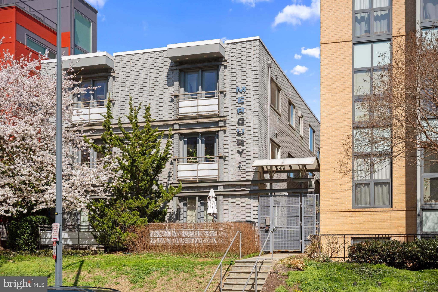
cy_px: 146
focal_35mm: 48
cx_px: 219
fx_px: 579
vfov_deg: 28.3
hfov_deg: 41.4
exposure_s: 1/8000
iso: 250
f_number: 2.8
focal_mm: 47.6
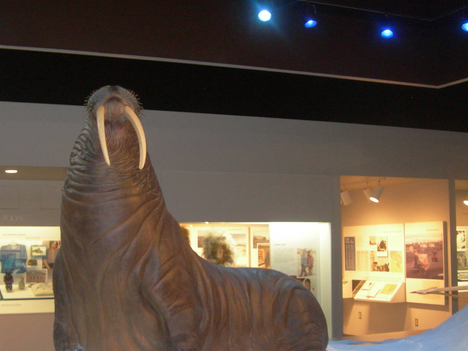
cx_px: 162
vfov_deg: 27.0
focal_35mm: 54
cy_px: 202
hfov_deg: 35.3
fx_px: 730
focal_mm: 7.8
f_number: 2.8
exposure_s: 1/4.7
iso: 200
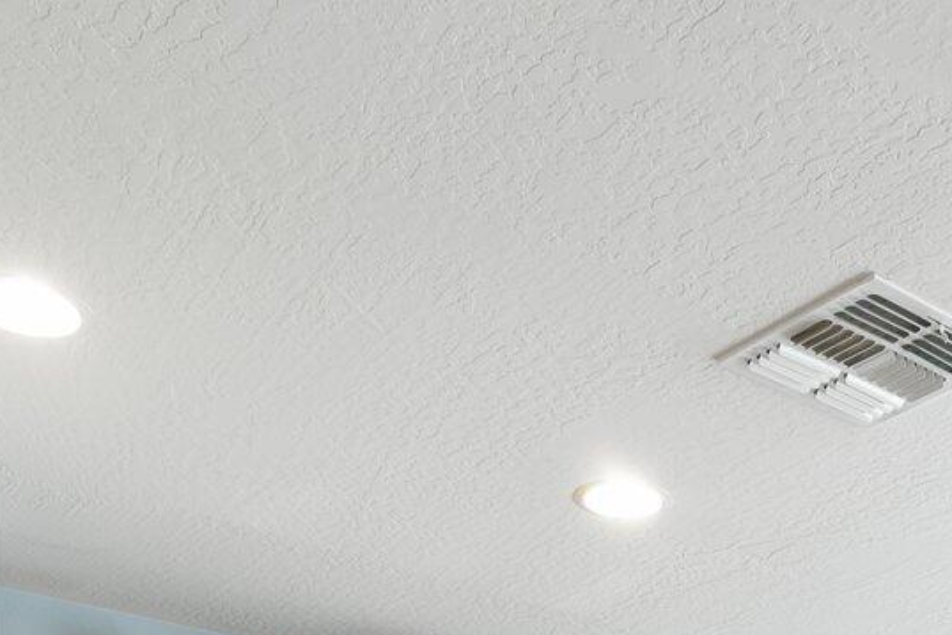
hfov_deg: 32.0
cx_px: 757
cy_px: 1182
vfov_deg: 17.5
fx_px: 1613
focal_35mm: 61
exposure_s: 1/1.25
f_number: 8
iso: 400
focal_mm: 16
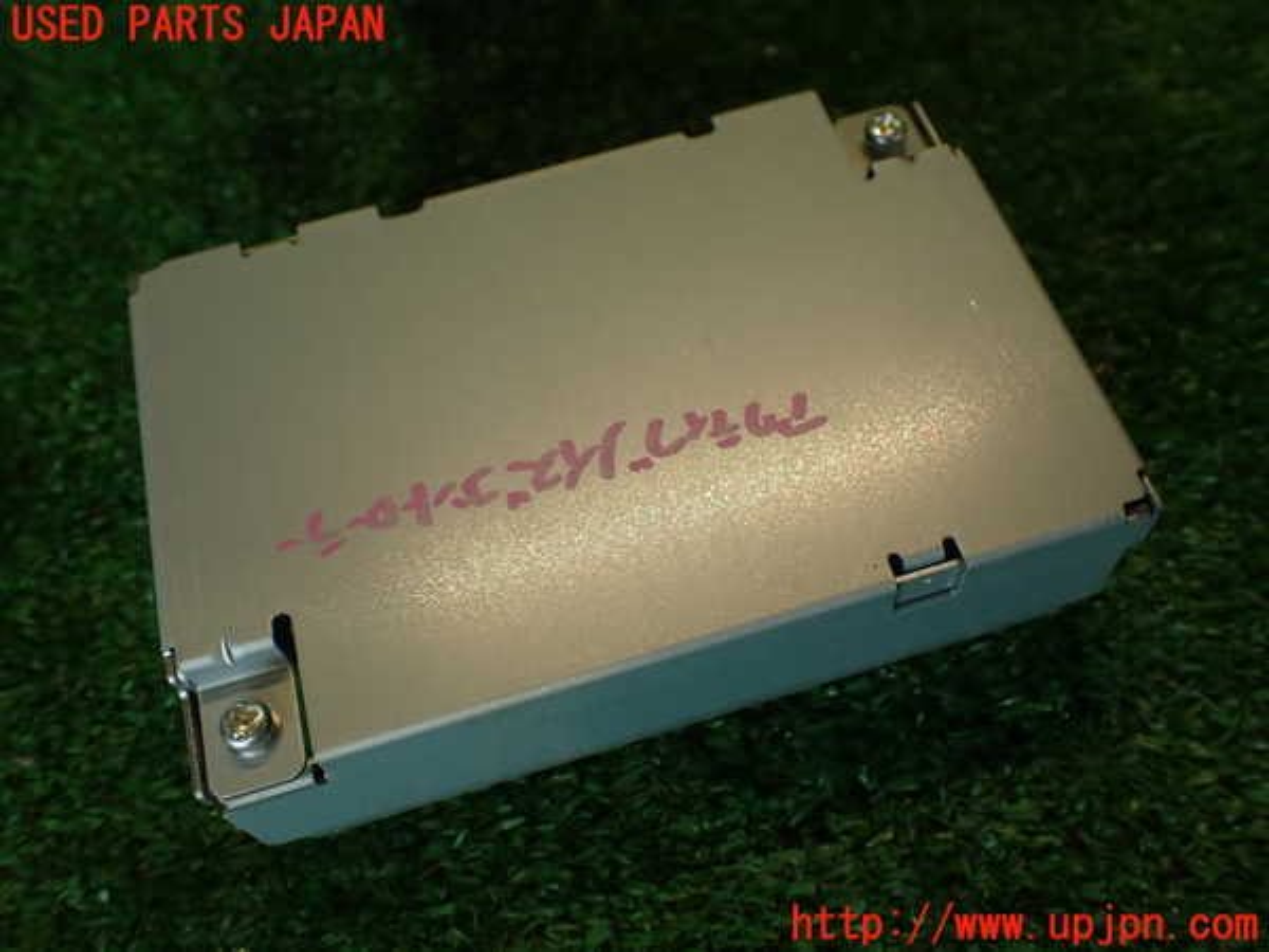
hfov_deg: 56.8
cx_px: 634
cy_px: 476
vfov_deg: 44.2
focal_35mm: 32
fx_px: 1173
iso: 100
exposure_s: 1/80
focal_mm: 5.79
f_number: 2.4
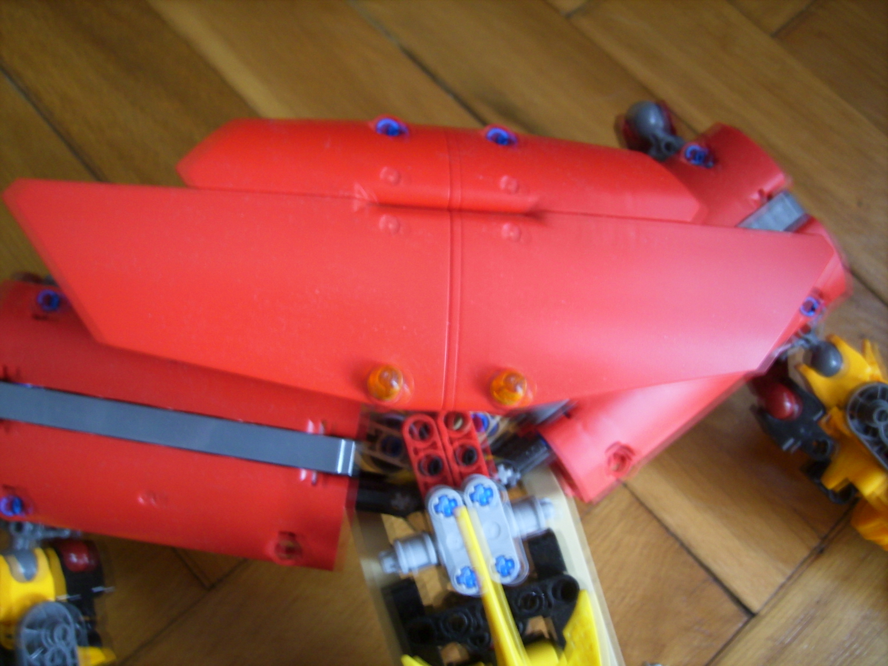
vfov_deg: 44.2
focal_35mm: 32
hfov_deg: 56.8
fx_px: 821
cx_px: 444
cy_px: 333
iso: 50
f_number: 2.8
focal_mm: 5.99
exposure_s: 1
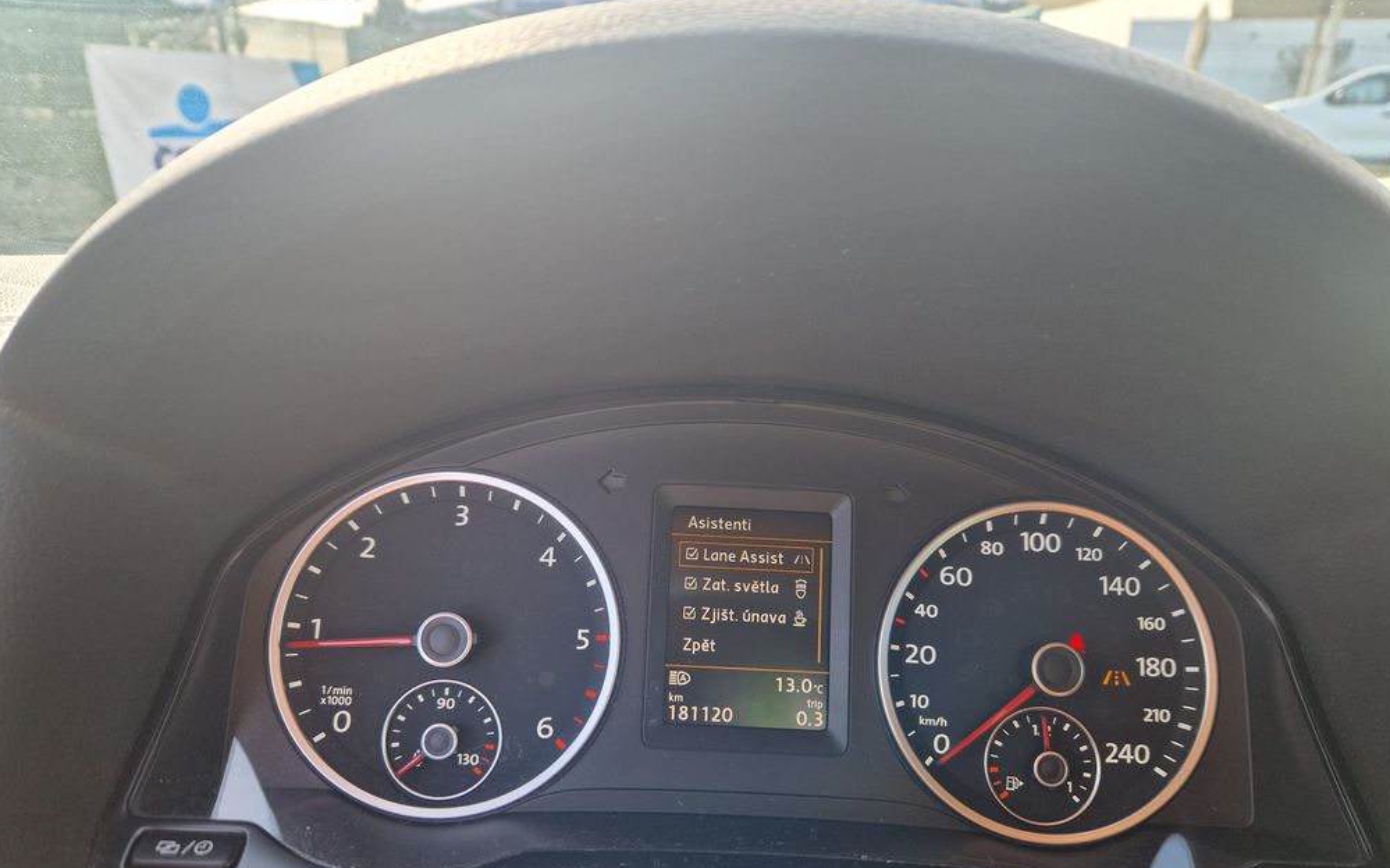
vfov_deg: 48.9
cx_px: 707
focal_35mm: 25
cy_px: 527
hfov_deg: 72.6
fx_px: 947
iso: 50
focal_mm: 5.4
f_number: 1.8
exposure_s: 1/100
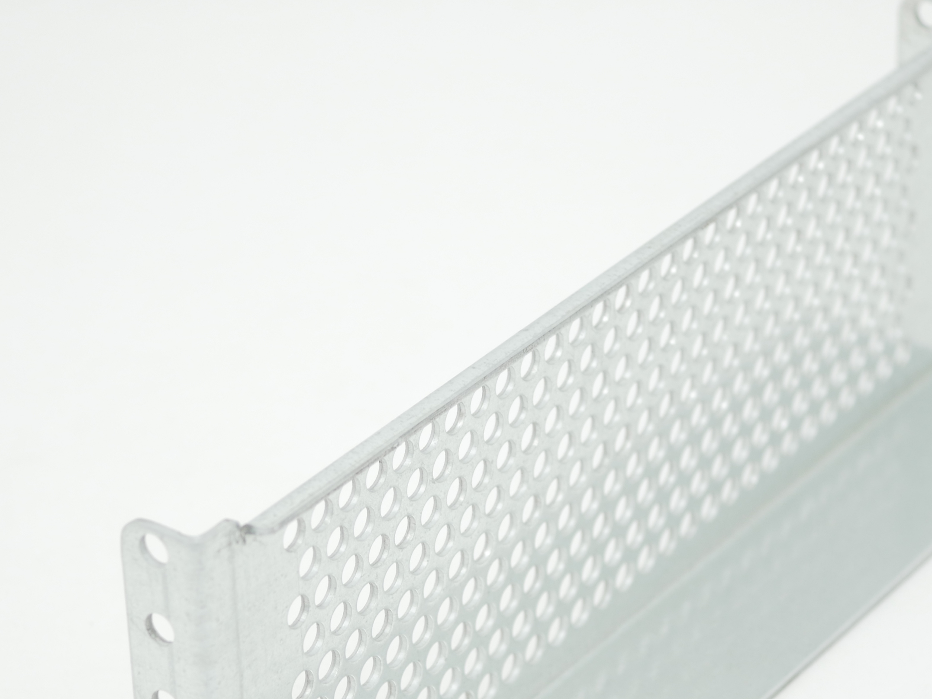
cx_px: 526
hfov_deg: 15.4
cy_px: 574
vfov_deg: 11.5
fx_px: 3447
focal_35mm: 128
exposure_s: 1/125
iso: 200
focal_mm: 30
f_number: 2.8
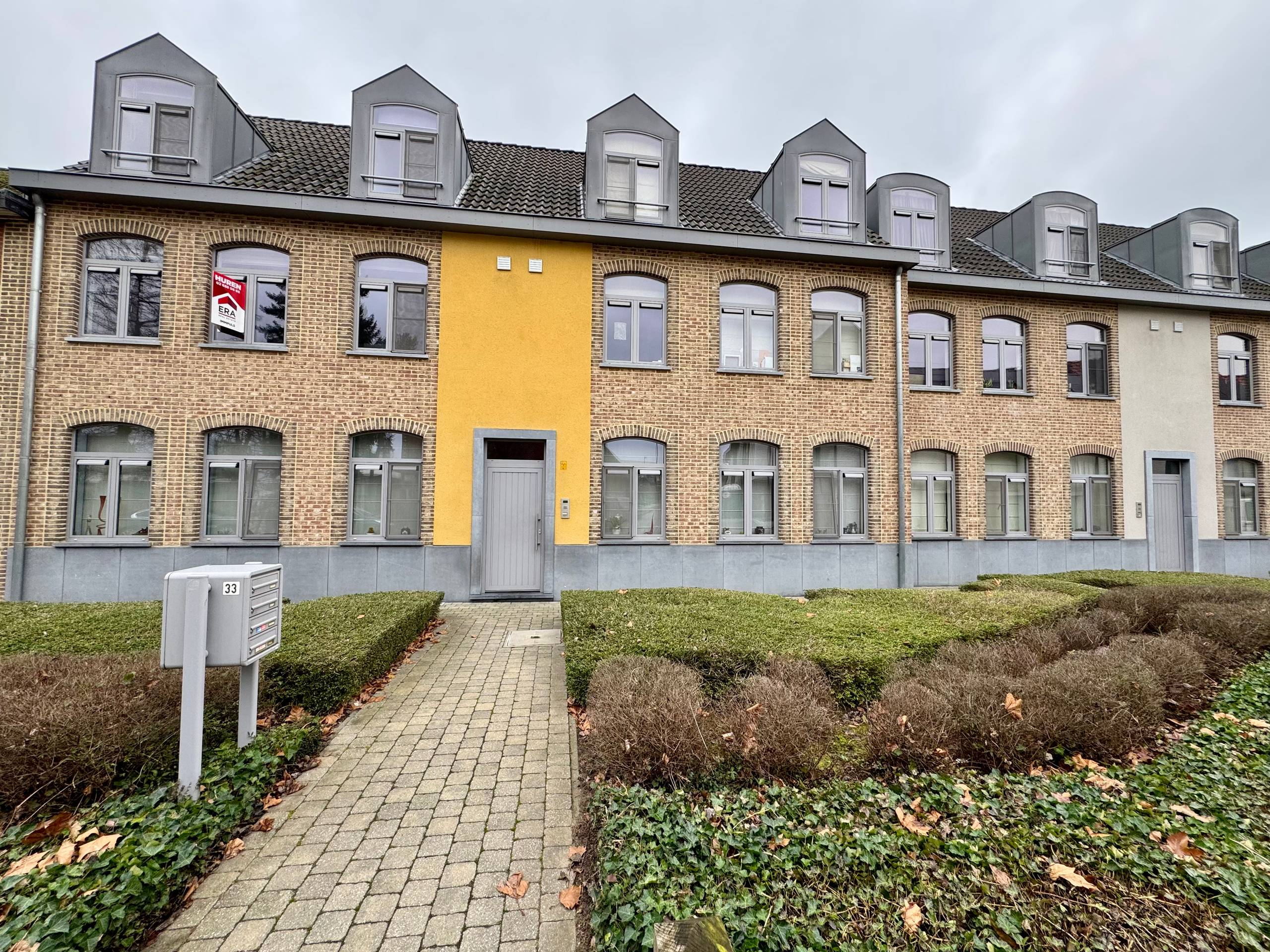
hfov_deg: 102.1
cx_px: 635
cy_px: 476
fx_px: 514
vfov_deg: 85.7
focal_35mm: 14
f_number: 2.2
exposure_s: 1/99
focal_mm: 2.22
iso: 50
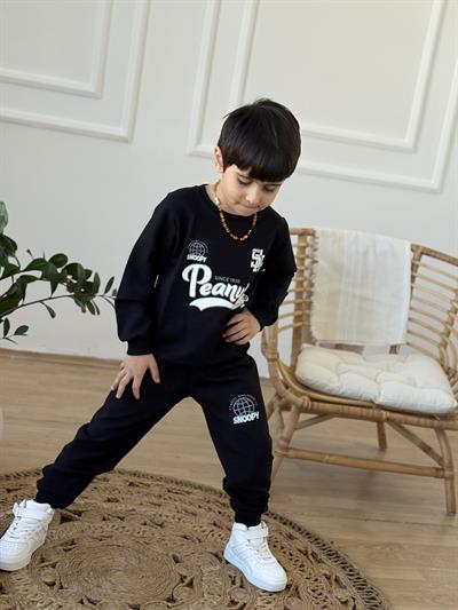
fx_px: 846
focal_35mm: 48
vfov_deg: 39.6
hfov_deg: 30.3
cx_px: 229
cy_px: 305
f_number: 1.78
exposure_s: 1/212
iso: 100
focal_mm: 6.76
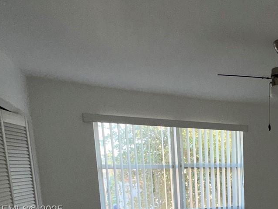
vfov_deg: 36.5
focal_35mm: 35
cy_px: 210
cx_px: 275
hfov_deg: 45.0
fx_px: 281
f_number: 2.2
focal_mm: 2.22
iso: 64
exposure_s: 1/121
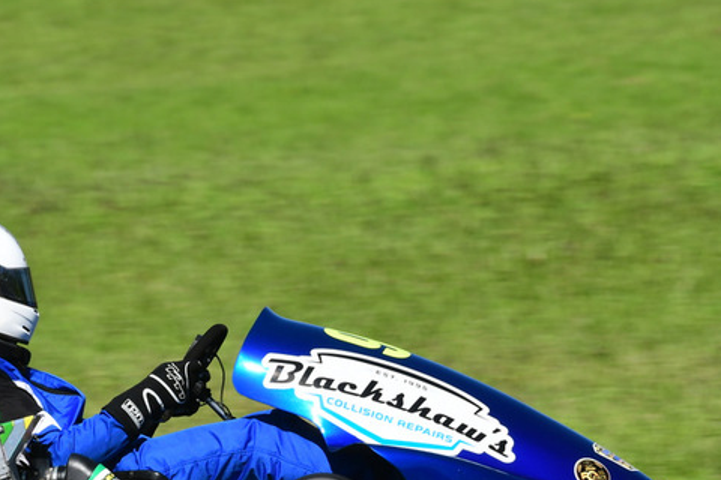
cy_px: 346
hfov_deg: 2.4
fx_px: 17022
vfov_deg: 1.6
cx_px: 201
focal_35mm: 850
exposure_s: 1/640
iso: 400
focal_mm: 340
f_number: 11
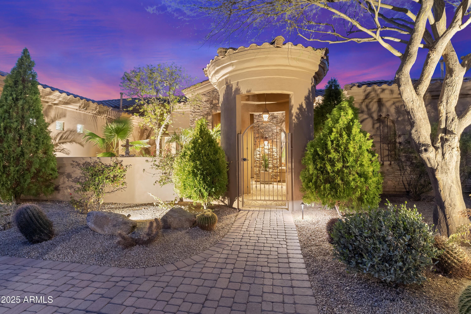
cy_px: 157
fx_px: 235
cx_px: 236
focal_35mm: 18
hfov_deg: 90.0
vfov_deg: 67.4
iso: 1600
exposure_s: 2
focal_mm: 18
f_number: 8
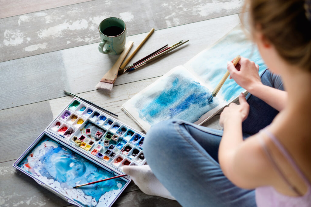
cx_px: 156
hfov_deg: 24.2
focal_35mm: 84
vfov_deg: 16.3
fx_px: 726
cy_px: 104
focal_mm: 56
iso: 400
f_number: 2
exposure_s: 1/250
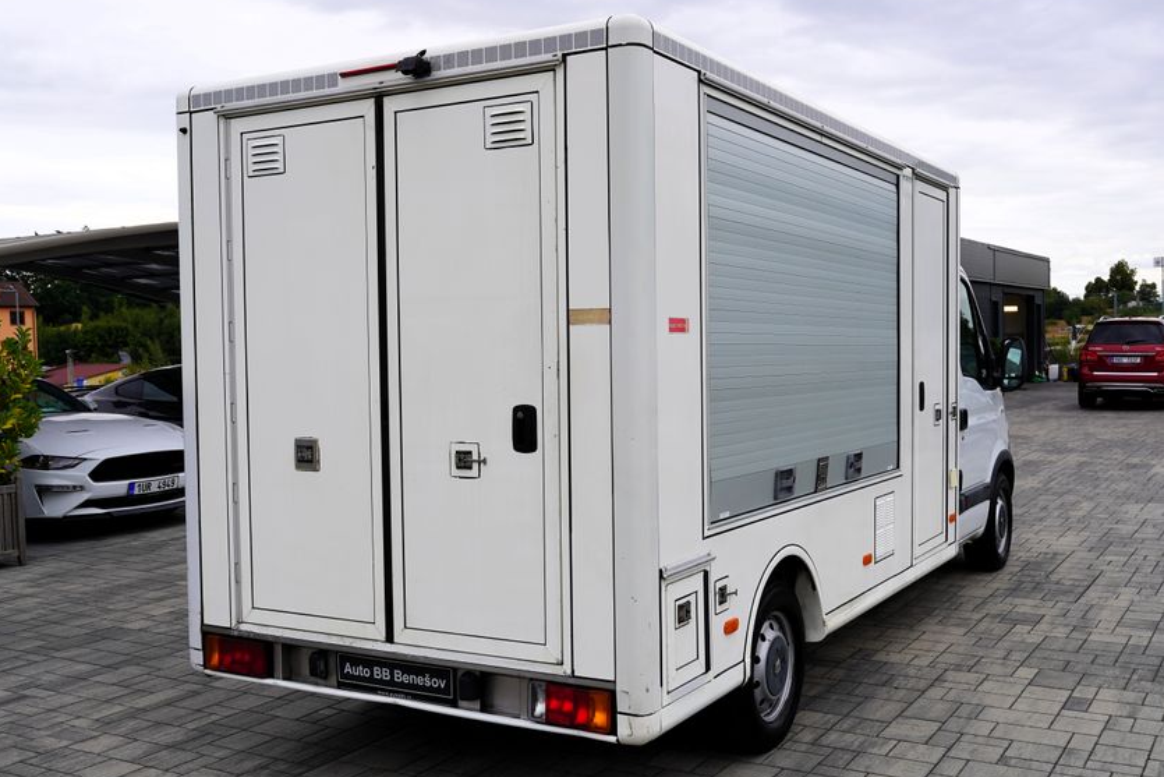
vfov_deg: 35.1
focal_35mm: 38
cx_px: 618
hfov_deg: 50.7
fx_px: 1229
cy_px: 412
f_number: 8
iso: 100
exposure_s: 1/125
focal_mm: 31
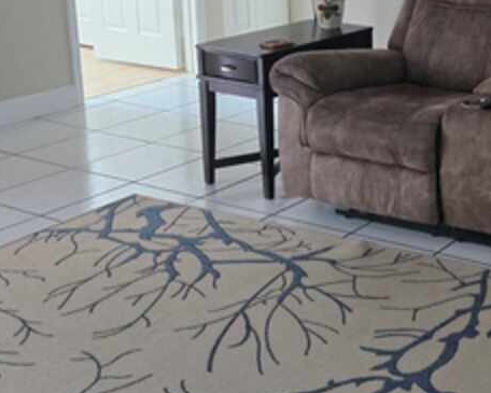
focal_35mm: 63
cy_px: -9
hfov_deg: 25.8
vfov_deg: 23.1
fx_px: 916
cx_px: 635
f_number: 1.8
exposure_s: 1/120
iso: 1000
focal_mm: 5.4
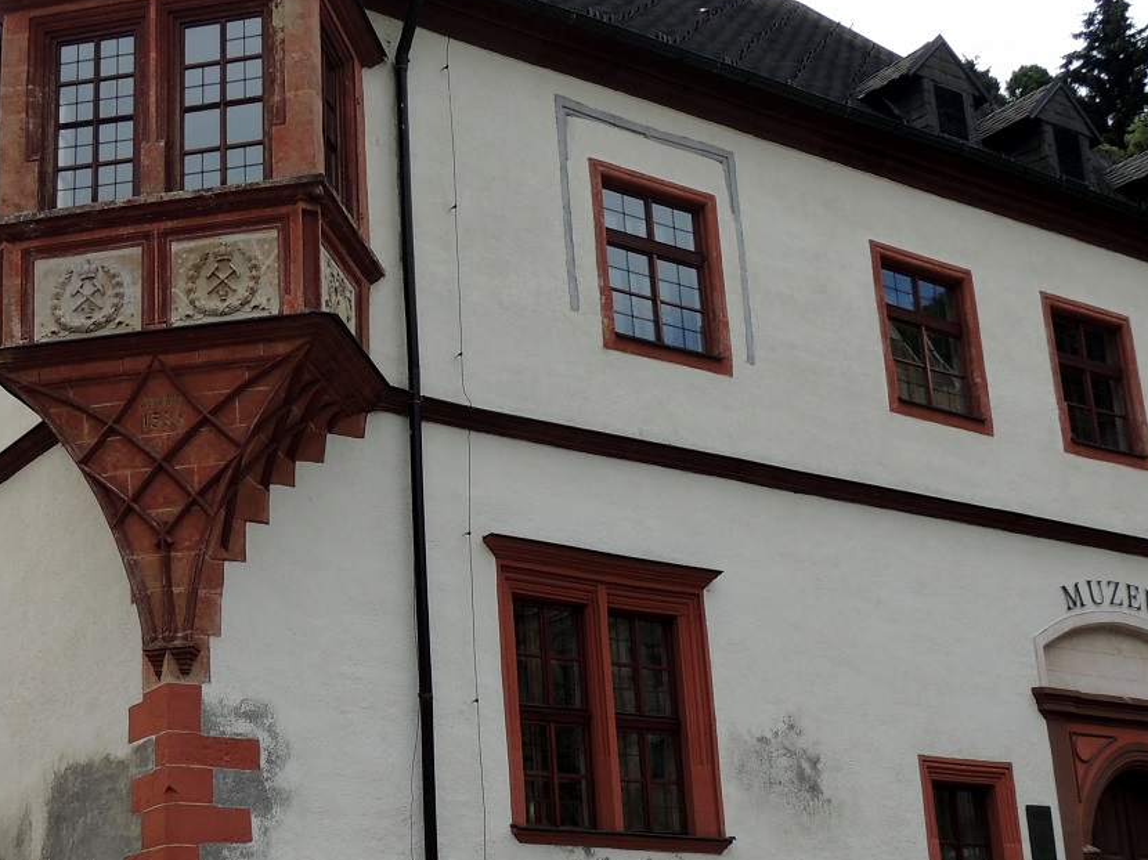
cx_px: 411
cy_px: 503
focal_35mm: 55
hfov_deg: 34.7
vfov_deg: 26.5
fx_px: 1823
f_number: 3.2
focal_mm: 5.8
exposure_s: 1/1000
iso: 100
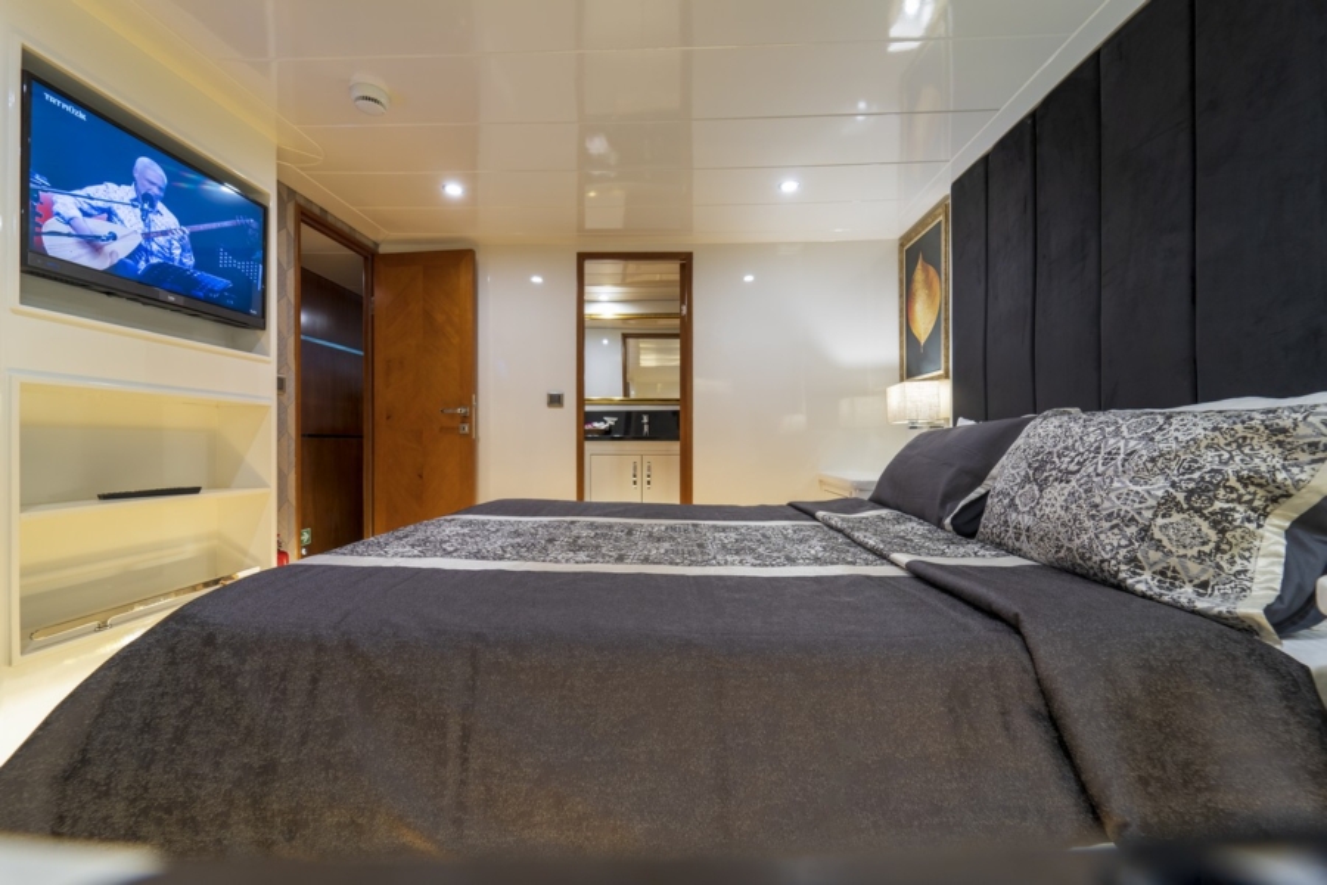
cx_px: 664
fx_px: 516
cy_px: 442
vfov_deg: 81.2
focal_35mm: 14
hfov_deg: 104.3
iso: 100
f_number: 6.3
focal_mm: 14
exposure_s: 1/1.67
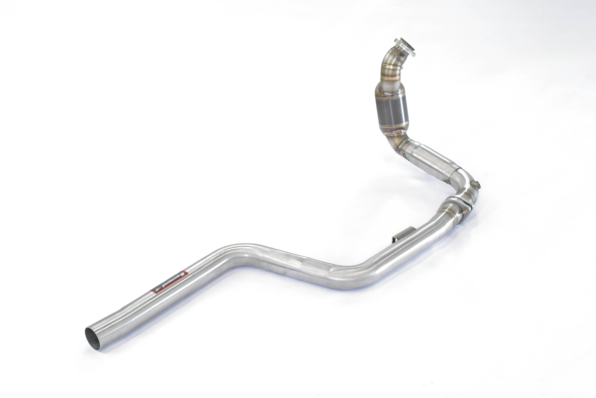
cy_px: 199
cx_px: 298
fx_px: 944
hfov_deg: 35.1
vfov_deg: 23.8
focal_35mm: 57
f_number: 13
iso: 2500
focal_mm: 38
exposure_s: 1/100
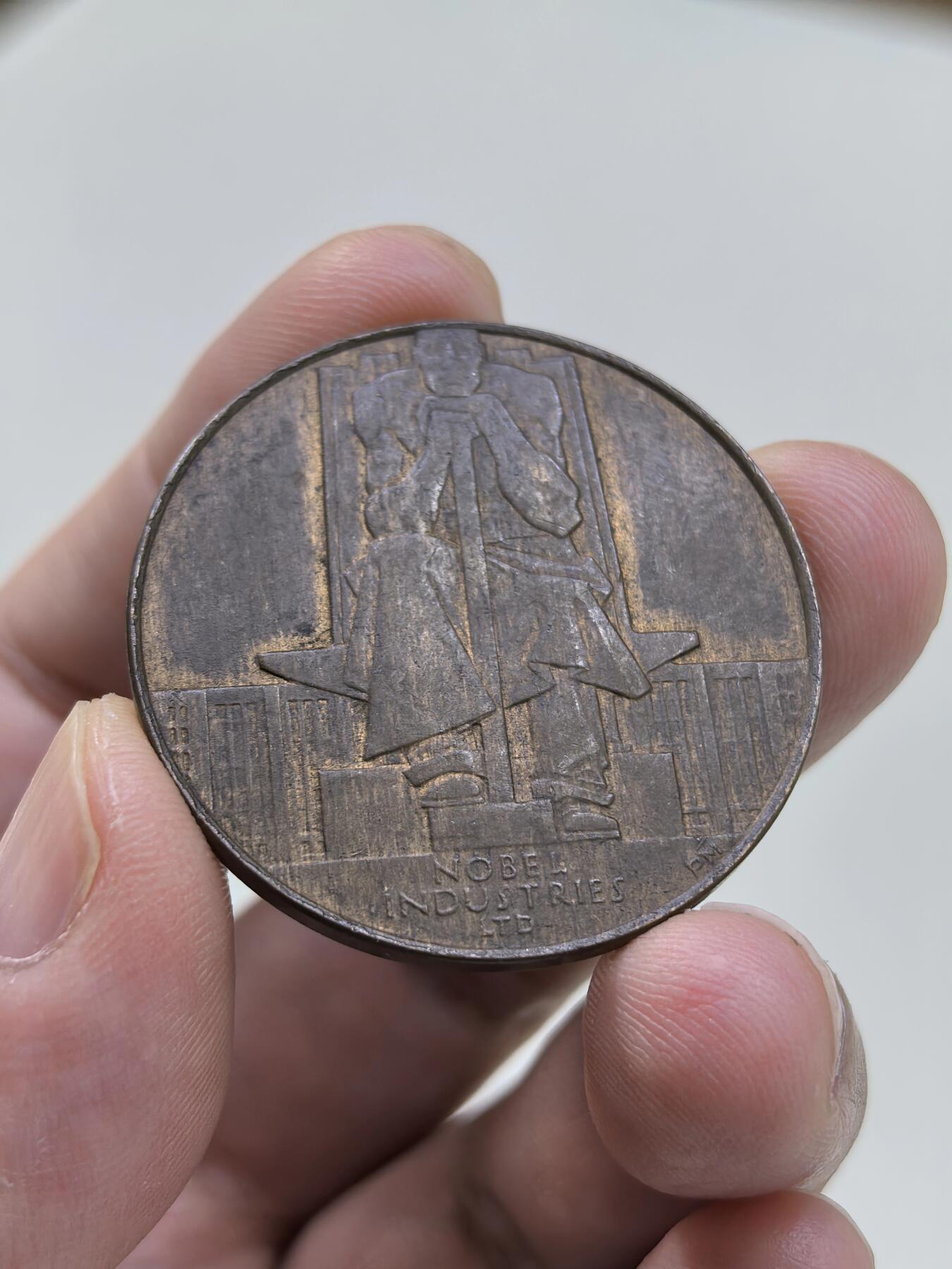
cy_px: 634
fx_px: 1980
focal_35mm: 54
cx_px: 476
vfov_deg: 35.5
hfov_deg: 27.0
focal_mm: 6.98
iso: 400
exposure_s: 1/25
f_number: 2
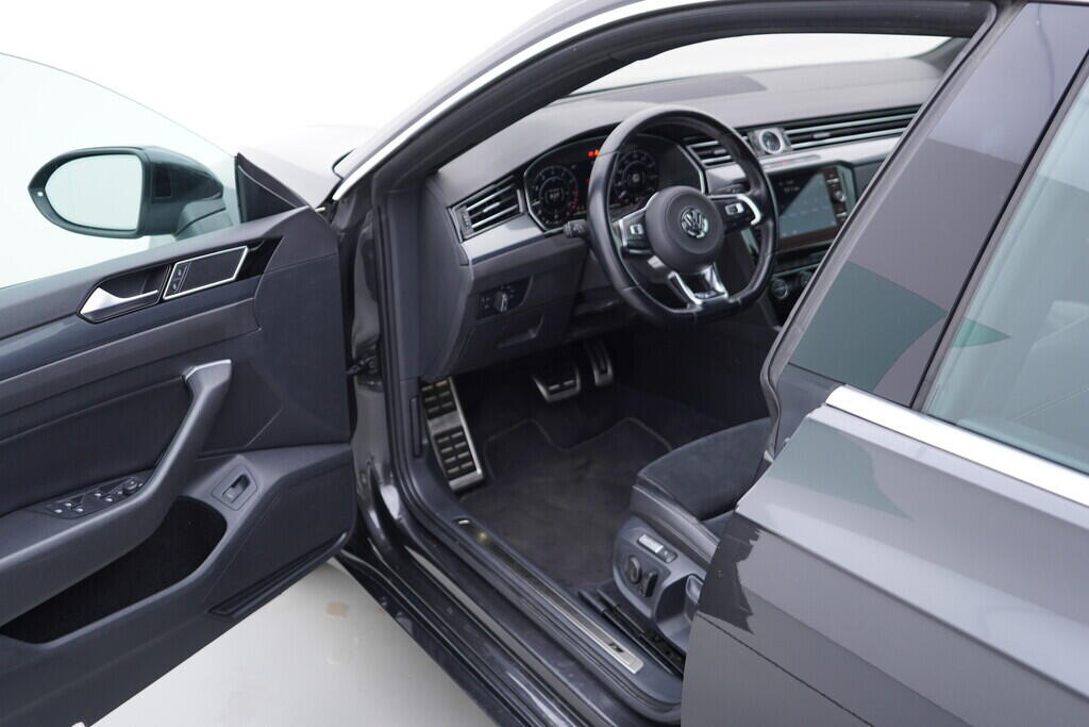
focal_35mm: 36
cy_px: 364
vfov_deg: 36.9
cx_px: 544
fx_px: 1089
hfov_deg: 53.1
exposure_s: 1/40
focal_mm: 24
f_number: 2.8
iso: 125
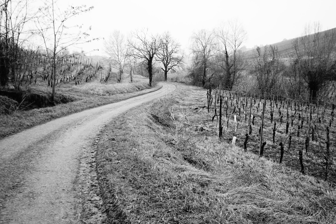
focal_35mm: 35
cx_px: 168
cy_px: 112
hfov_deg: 54.4
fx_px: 327
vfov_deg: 37.9
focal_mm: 35
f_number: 7.1
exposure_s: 1/160
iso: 320
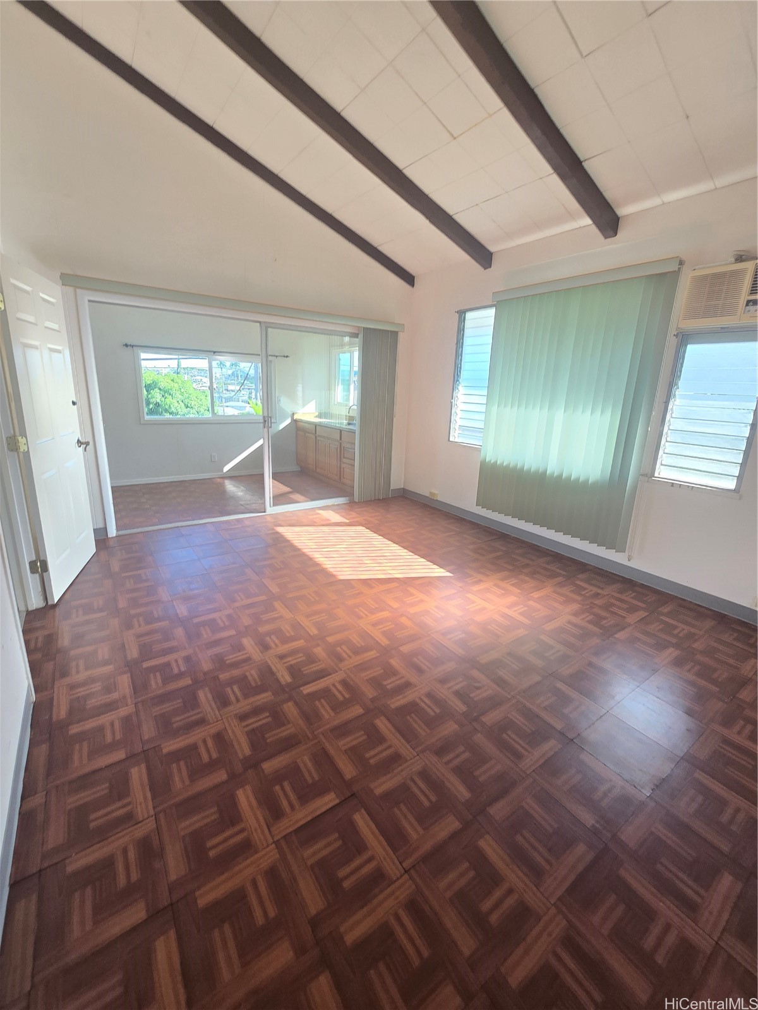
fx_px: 380
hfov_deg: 89.9
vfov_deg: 106.2
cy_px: 505
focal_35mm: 13
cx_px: 379
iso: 64
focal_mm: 2.2
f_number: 2.2
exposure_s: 1/60
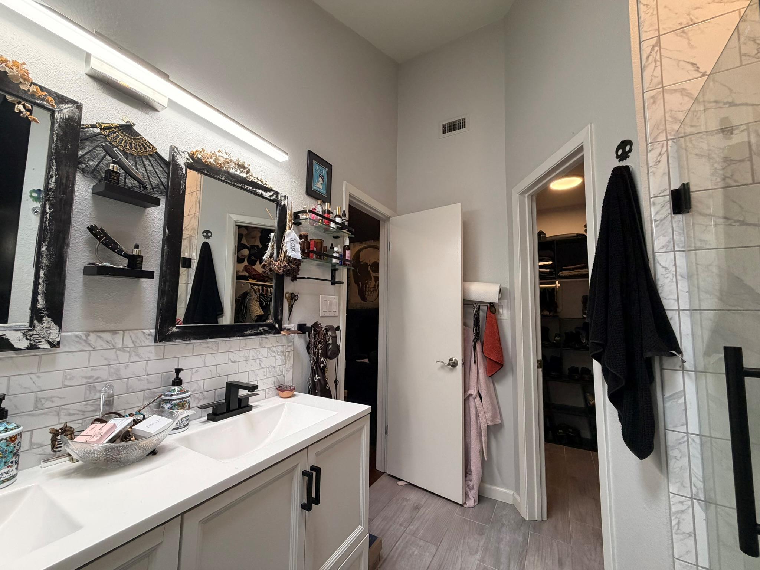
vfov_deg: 85.7
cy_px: 285
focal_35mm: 14
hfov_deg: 102.1
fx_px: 307
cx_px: 380
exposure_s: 1/120
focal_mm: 2.22
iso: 200
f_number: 2.2
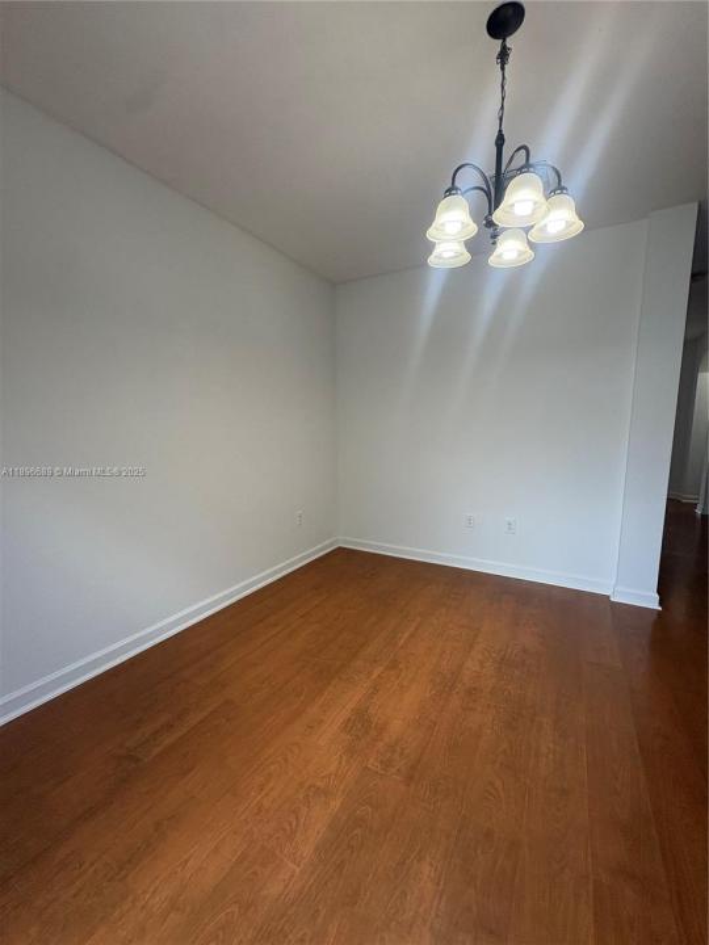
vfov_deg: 102.1
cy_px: 472
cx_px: 354
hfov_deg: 85.7
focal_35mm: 14
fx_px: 382
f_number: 2.2
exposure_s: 1/99
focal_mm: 2.22
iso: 100
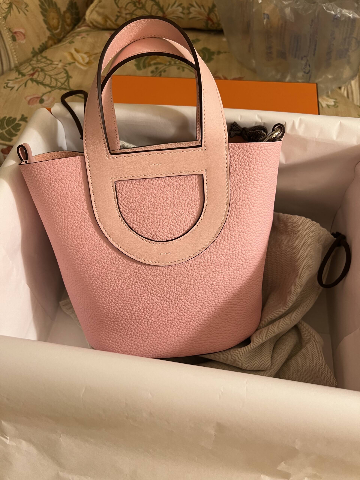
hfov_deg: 53.1
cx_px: 180
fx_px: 361
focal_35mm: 26
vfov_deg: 67.3
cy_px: 240
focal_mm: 5.7
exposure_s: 1/50
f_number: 1.5
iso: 80
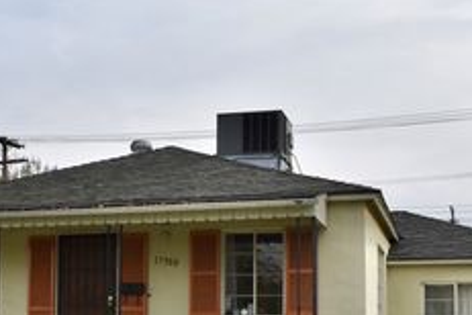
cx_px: 143
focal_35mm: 65
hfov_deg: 30.6
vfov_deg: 20.4
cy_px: 298
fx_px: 852
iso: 200
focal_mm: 20
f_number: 9
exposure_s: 1/320
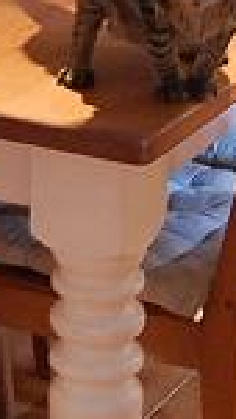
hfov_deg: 6.5
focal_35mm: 188
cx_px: 72
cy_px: 230
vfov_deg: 11.5
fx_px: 2090
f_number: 4
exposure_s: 1/10
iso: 1600
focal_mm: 24
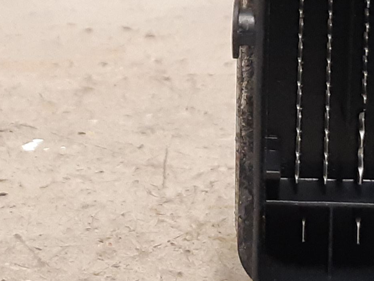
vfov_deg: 24.8
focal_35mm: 57
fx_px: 616
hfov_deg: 33.4
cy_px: 23
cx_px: 253
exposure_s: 1/50
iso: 250
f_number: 1.7
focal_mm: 3.93
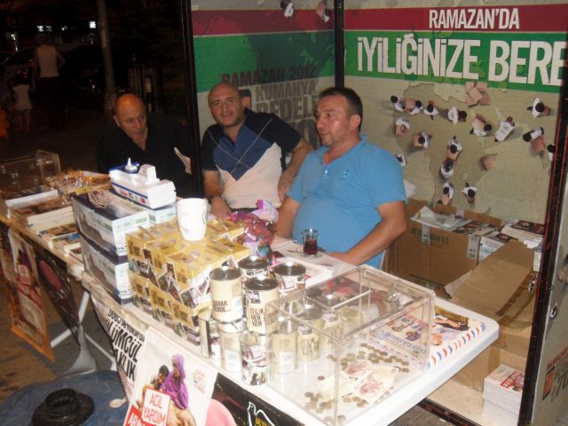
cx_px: 284
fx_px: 558
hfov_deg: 54.0
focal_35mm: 34
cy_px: 213
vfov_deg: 41.8
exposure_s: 1/45
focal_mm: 6
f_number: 2.8
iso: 100
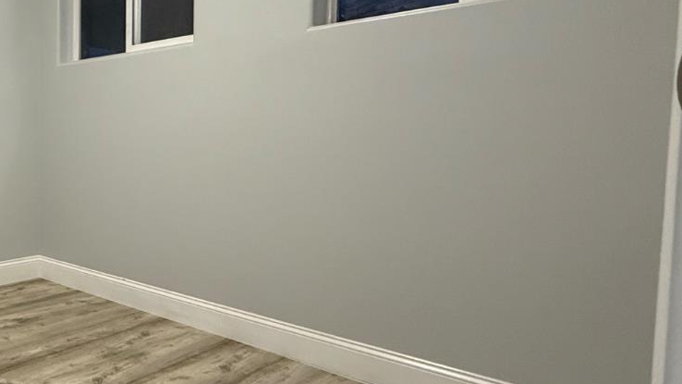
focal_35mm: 31
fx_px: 561
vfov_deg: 37.7
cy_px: 175
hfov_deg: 50.5
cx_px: -1
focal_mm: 2.22
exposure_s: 1/60
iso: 250
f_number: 2.2
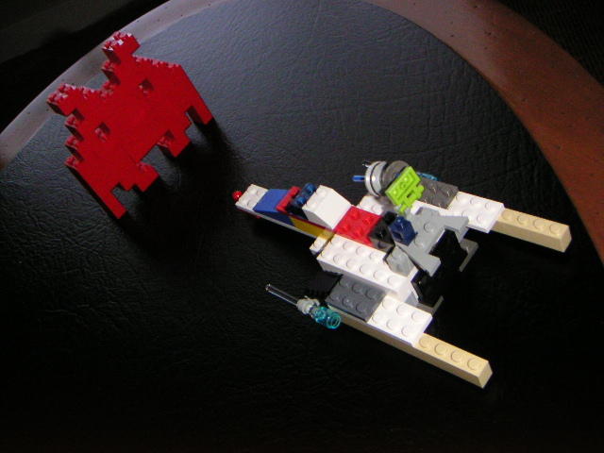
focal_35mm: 40
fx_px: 698
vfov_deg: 36.0
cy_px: 226
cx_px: 302
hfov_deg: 46.8
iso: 400
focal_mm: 5.3
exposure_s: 1/45
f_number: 6.7
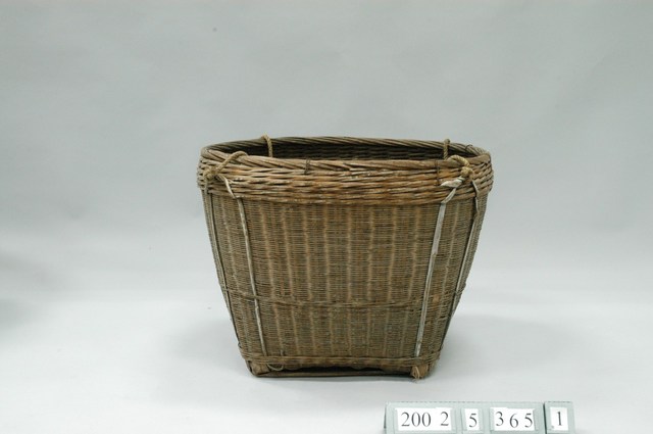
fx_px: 951
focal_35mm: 52
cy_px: 217
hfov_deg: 37.9
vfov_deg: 25.7
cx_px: 326
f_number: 8
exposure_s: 1/15
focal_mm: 35
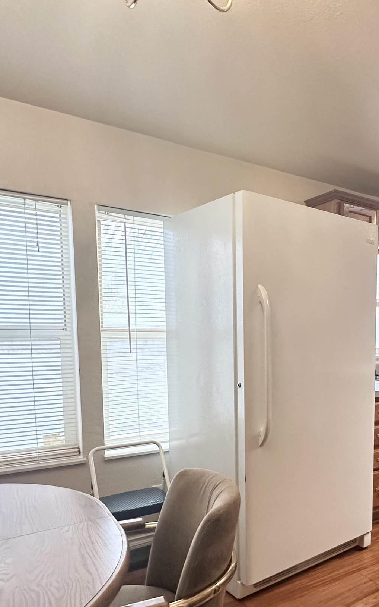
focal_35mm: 28
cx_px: 342
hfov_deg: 41.1
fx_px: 463
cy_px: 381
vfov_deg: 65.4
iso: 250
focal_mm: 2.22
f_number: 2.2
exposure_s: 1/120
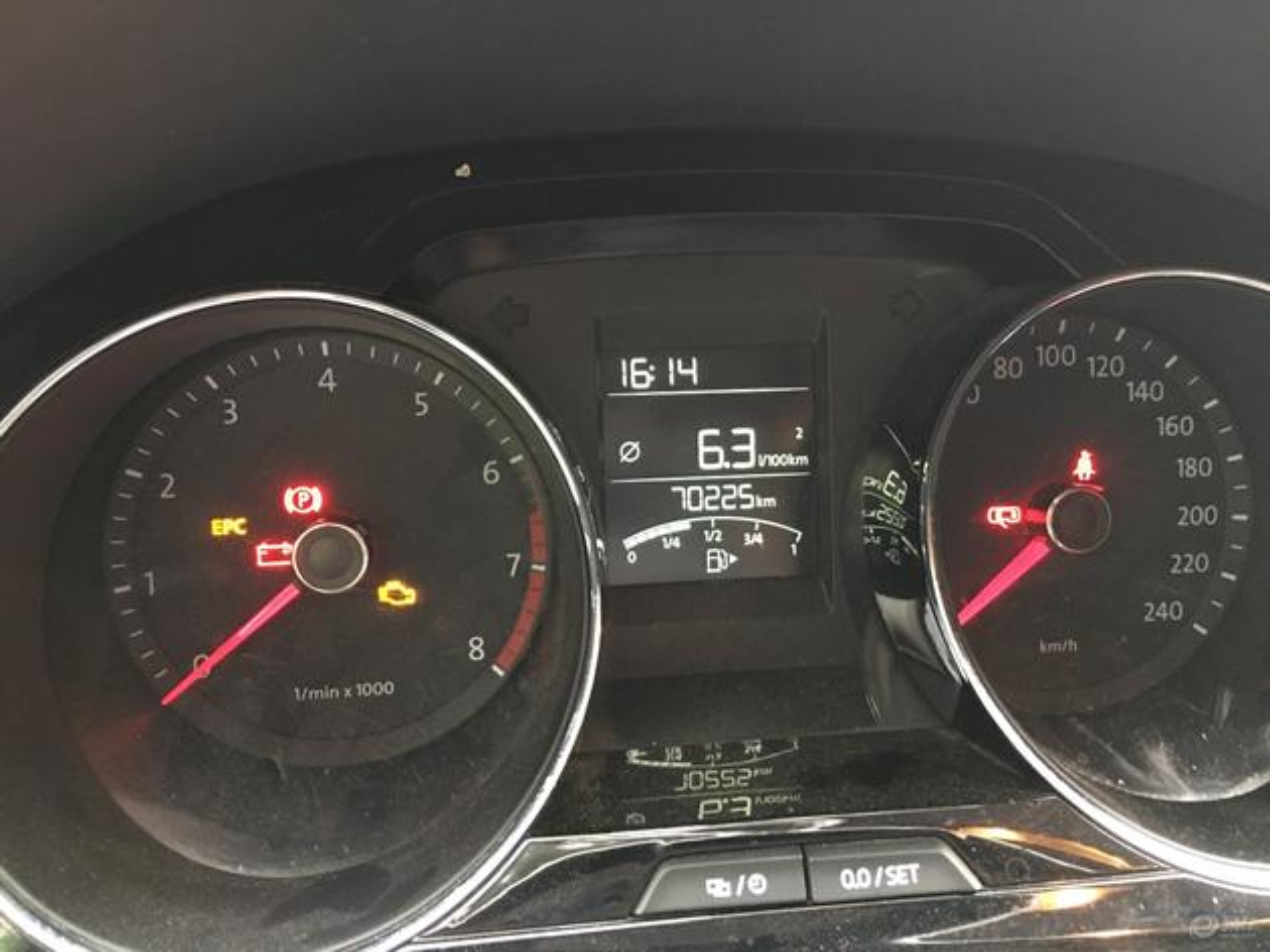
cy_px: 476
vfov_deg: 48.2
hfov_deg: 61.7
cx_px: 635
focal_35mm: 29
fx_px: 1064
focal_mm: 4.15
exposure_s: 1/8
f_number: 2.2
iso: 160
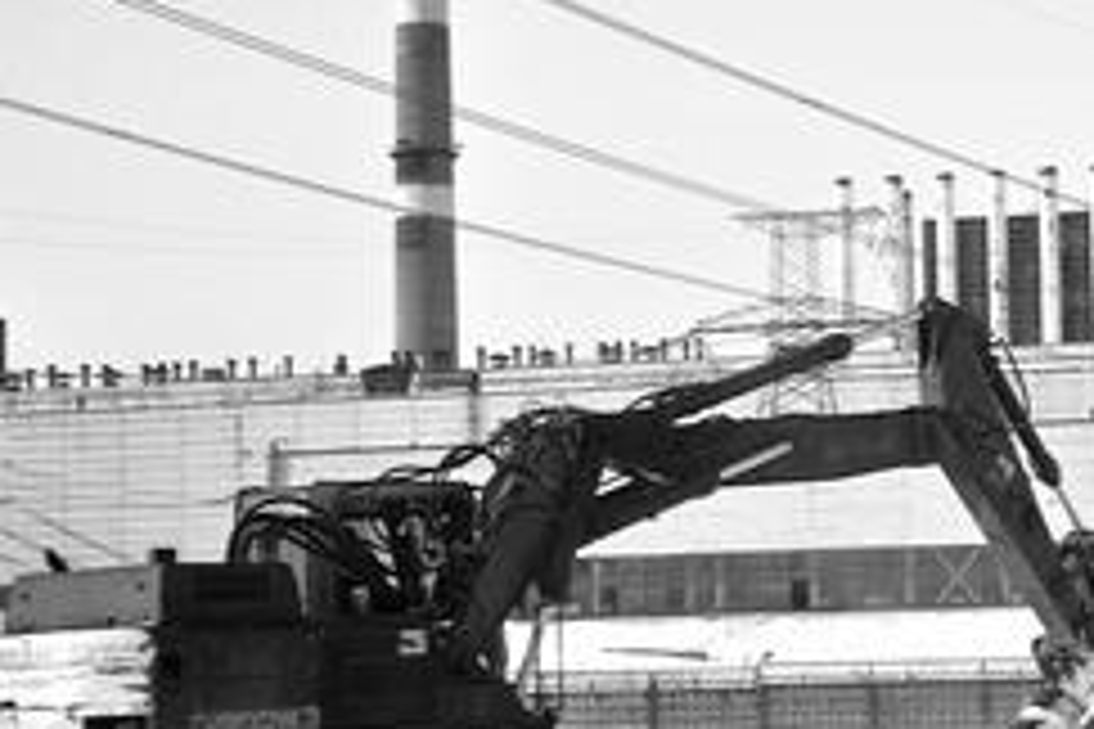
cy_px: 342
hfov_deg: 16.3
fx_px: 3796
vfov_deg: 11.0
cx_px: 869
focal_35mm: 125
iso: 200
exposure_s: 1/125
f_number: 11
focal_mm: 45
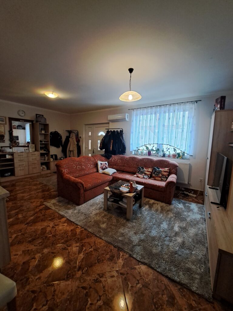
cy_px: 156
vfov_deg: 106.2
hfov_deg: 89.9
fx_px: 117
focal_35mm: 13
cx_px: 116
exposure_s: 1/25
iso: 250
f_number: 2.2
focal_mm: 1.74
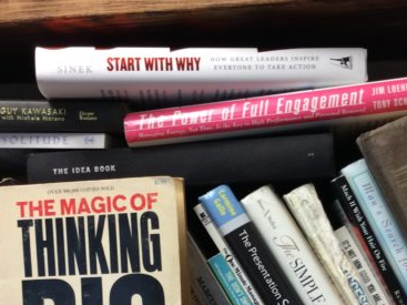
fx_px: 811
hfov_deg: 28.1
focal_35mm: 69
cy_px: 265
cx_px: 252
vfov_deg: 20.9
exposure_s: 1/30
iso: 40
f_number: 2.4
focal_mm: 3.3
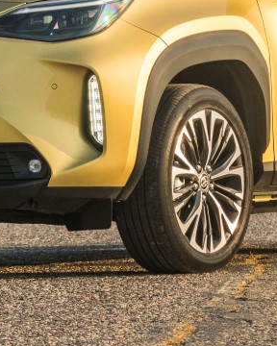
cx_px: 126
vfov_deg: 4.7
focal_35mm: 410
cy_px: 7
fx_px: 4202
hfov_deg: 3.8
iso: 500
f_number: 4.5
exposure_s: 1/400
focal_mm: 82
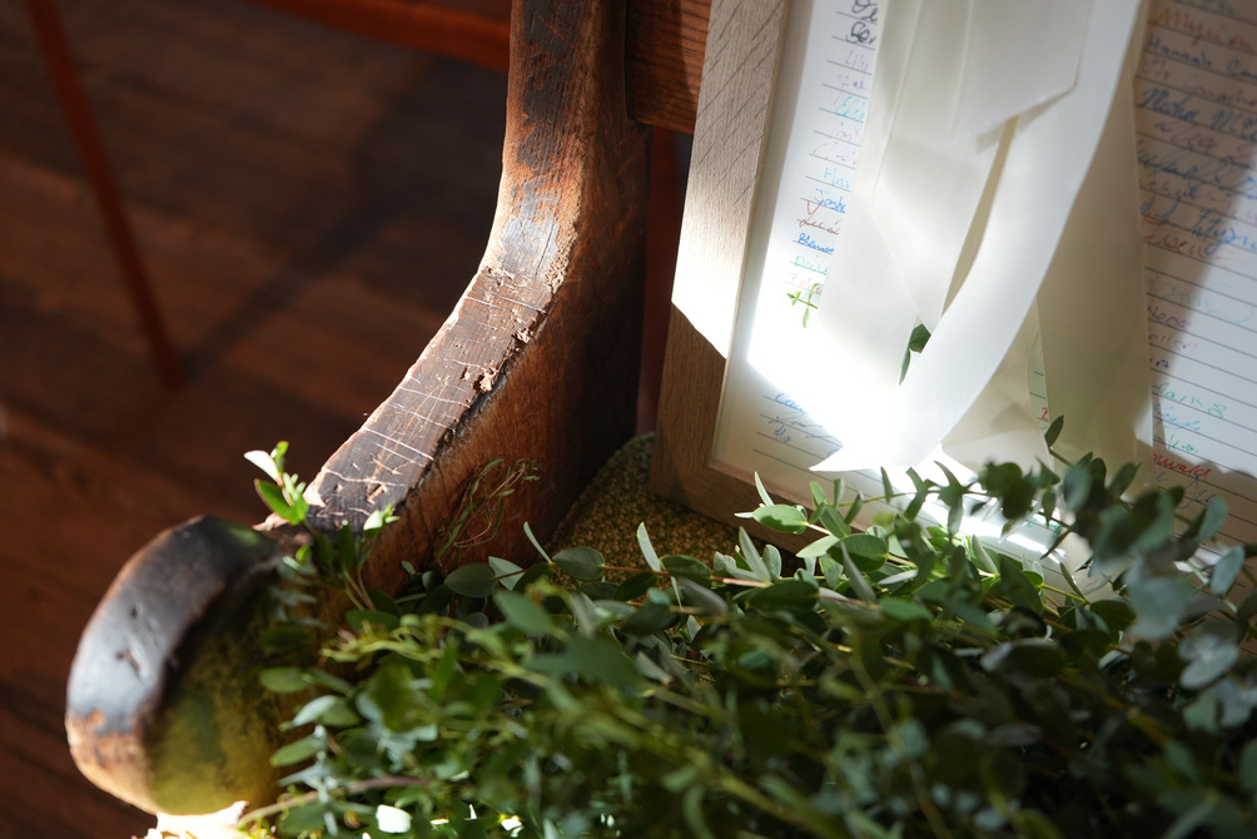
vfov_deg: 26.5
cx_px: 631
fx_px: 1781
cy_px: 426
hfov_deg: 38.9
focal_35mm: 51
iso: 1000
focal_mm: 50
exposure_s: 1/160
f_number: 4
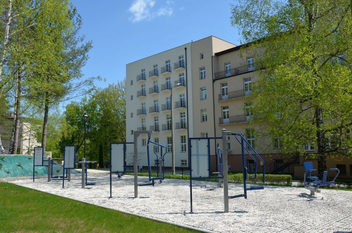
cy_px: 116
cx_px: 176
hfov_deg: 59.6
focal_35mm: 32
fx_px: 307
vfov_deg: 41.5
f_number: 8
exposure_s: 1/250
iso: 125
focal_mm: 21
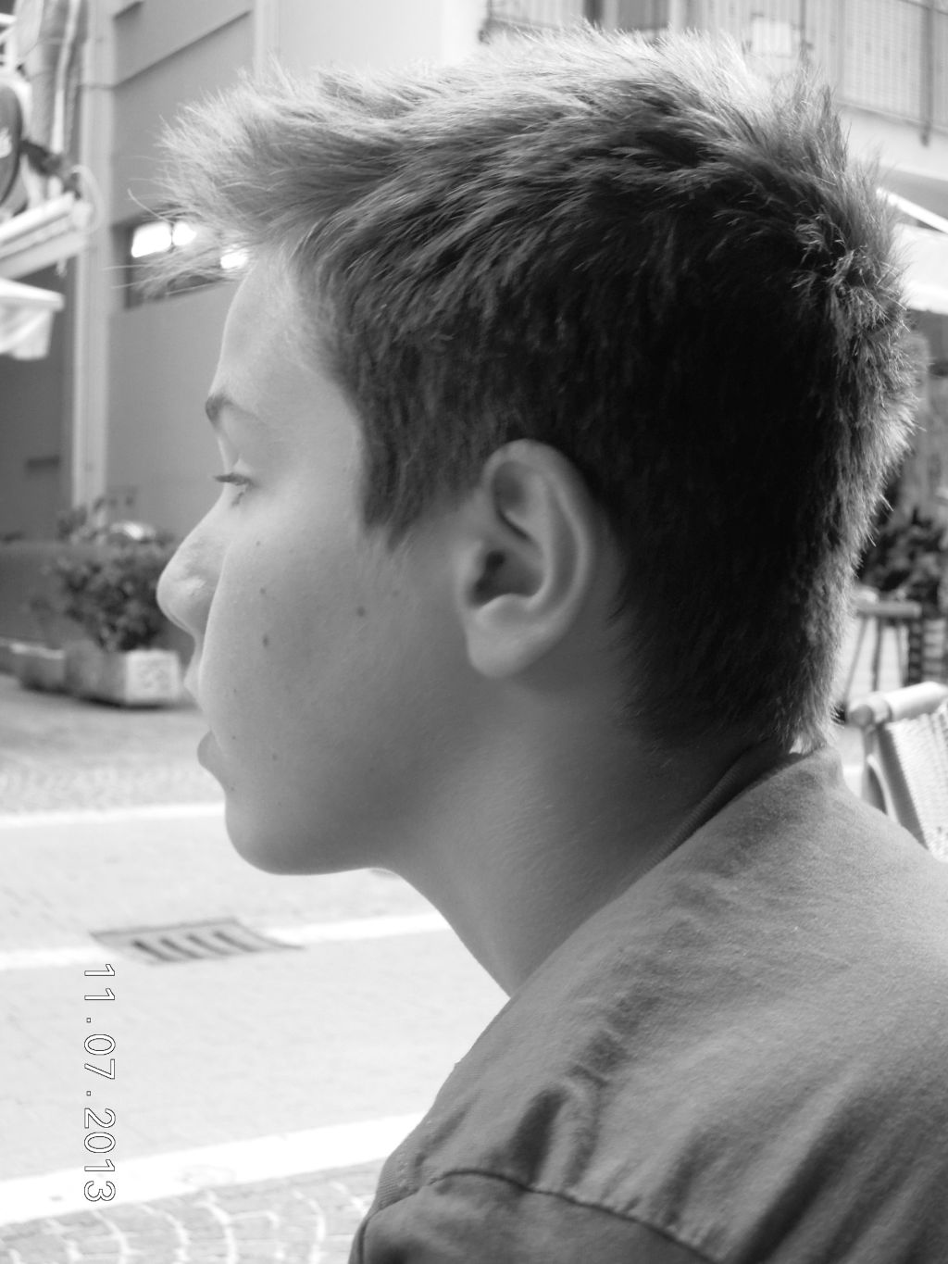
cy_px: 632
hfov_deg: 29.1
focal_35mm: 50
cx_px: 474
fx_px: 1825
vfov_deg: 38.2
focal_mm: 9
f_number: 3.7
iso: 400
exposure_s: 1/80
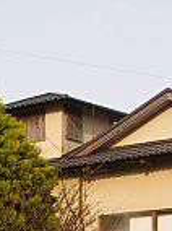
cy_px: 324
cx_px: -162
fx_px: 1050
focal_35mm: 158
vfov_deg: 12.1
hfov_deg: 8.9
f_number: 5
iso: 50
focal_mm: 9
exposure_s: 1/200
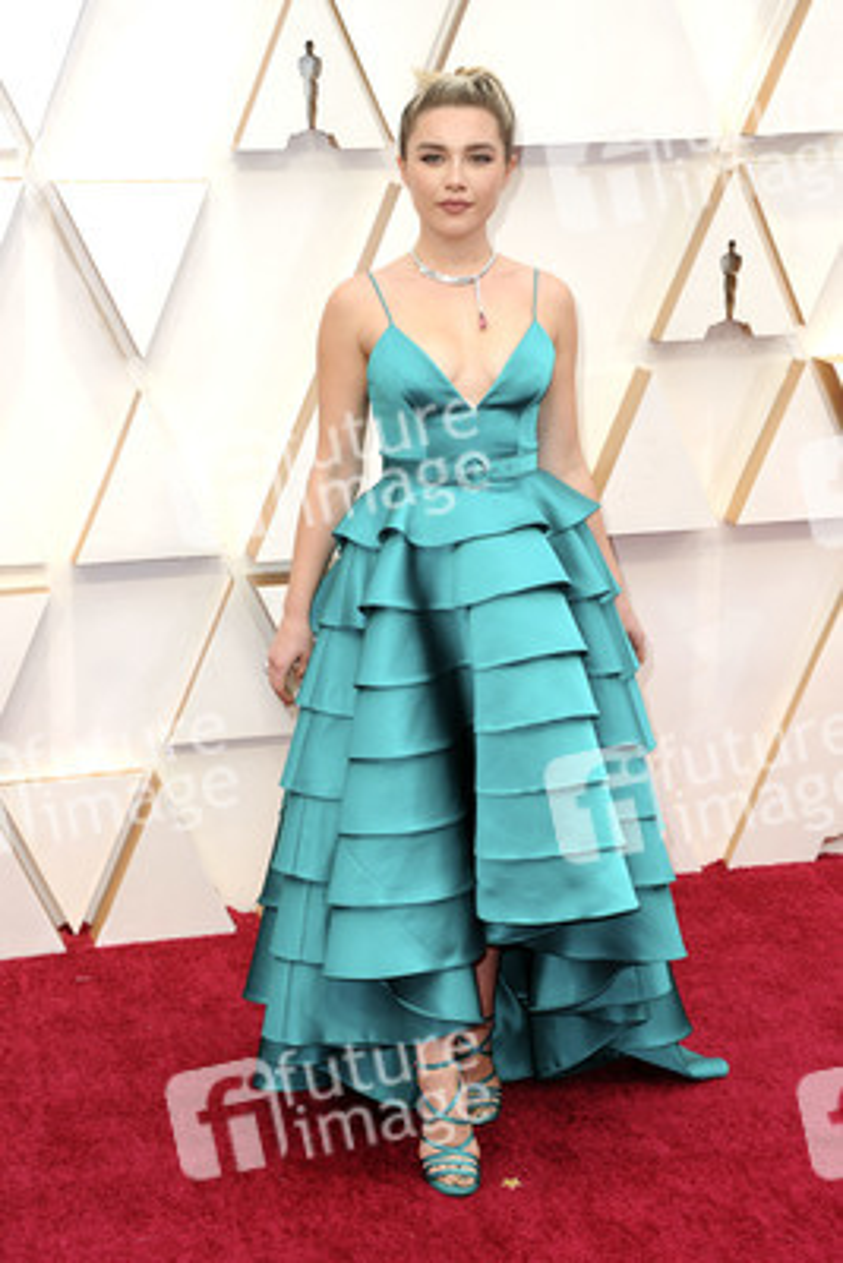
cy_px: 632
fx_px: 2281
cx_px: 422
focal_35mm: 65
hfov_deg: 20.9
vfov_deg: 30.9
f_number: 6.3
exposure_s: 1/200
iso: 800
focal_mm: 65
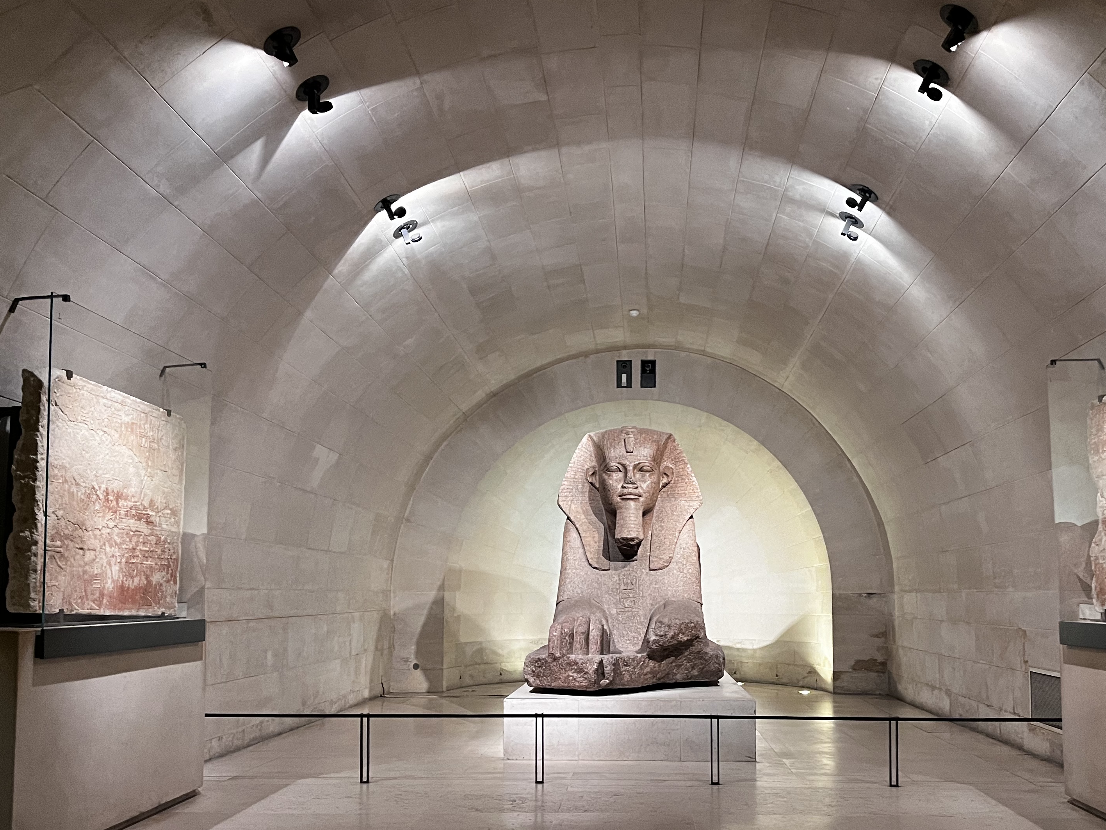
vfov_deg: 38.2
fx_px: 1182
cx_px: 611
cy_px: 555
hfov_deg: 50.1
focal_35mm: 37
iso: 400
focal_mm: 5.1
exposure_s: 1/50
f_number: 1.6
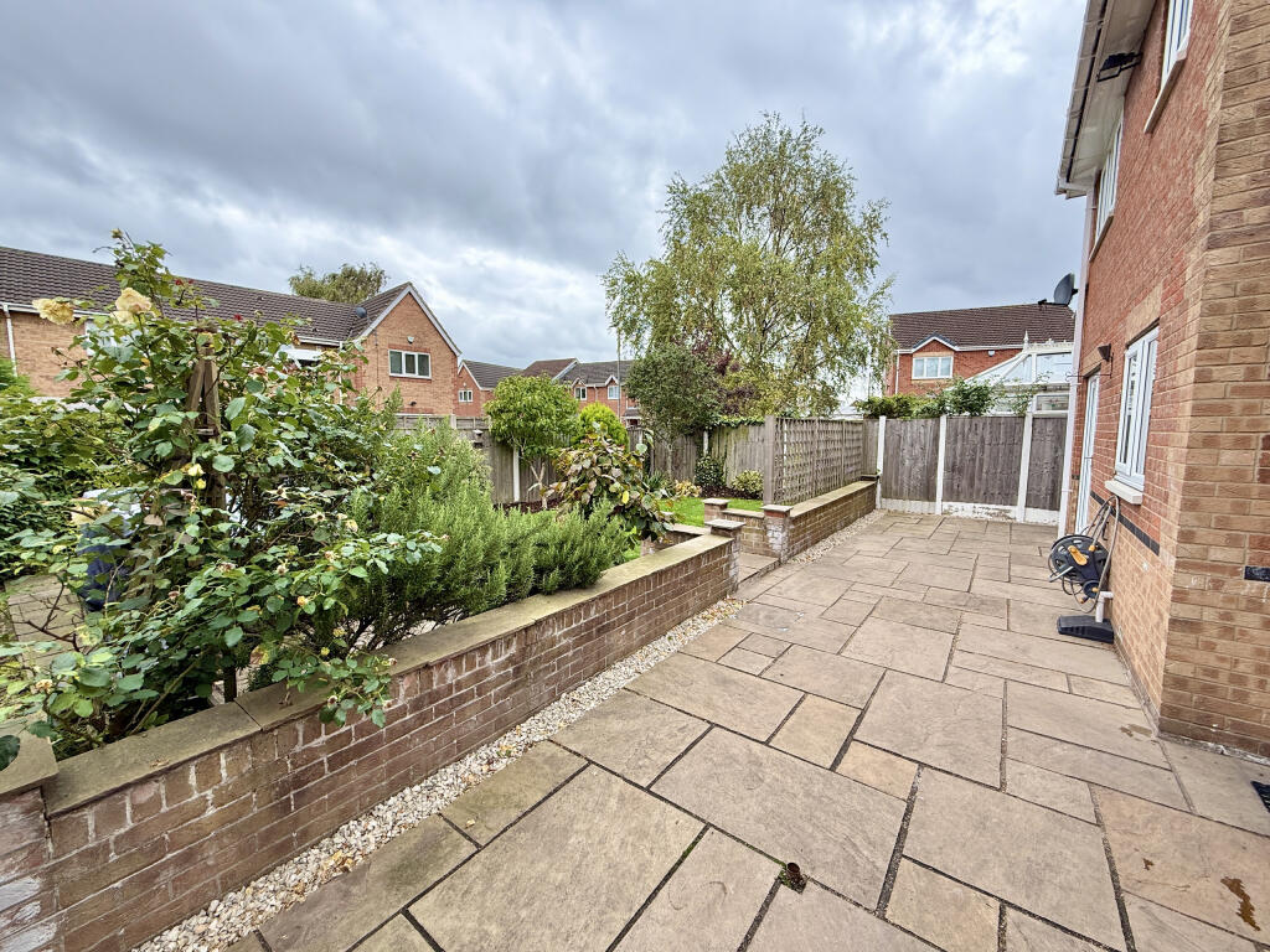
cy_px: 476
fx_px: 514
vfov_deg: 85.7
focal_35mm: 14
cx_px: 635
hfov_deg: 102.1
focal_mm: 2.22
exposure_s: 1/233
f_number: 2.2
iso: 64
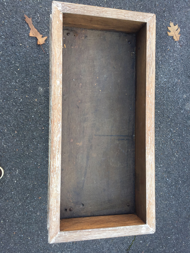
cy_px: 126
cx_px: 95
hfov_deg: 48.2
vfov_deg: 61.7
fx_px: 212
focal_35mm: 29
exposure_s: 1/100
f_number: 2.2
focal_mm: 4.15
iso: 40
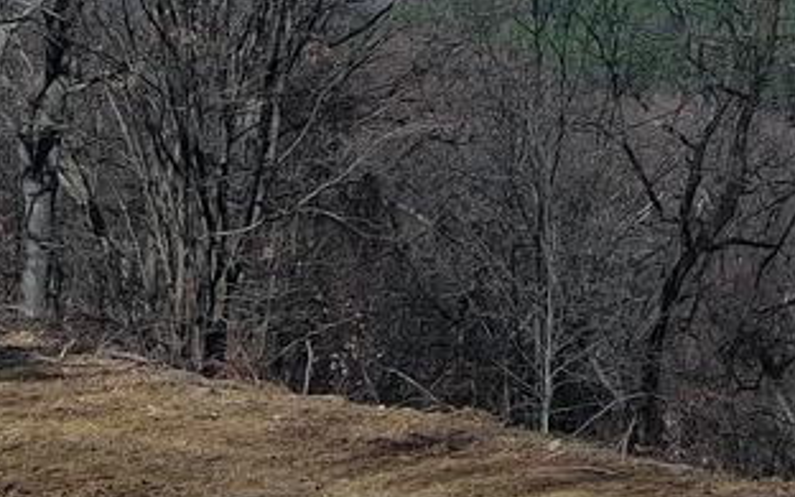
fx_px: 4203
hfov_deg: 10.8
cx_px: 594
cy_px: -226
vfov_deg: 6.7
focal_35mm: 194
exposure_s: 1/1300
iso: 101
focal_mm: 10.57
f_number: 2.8
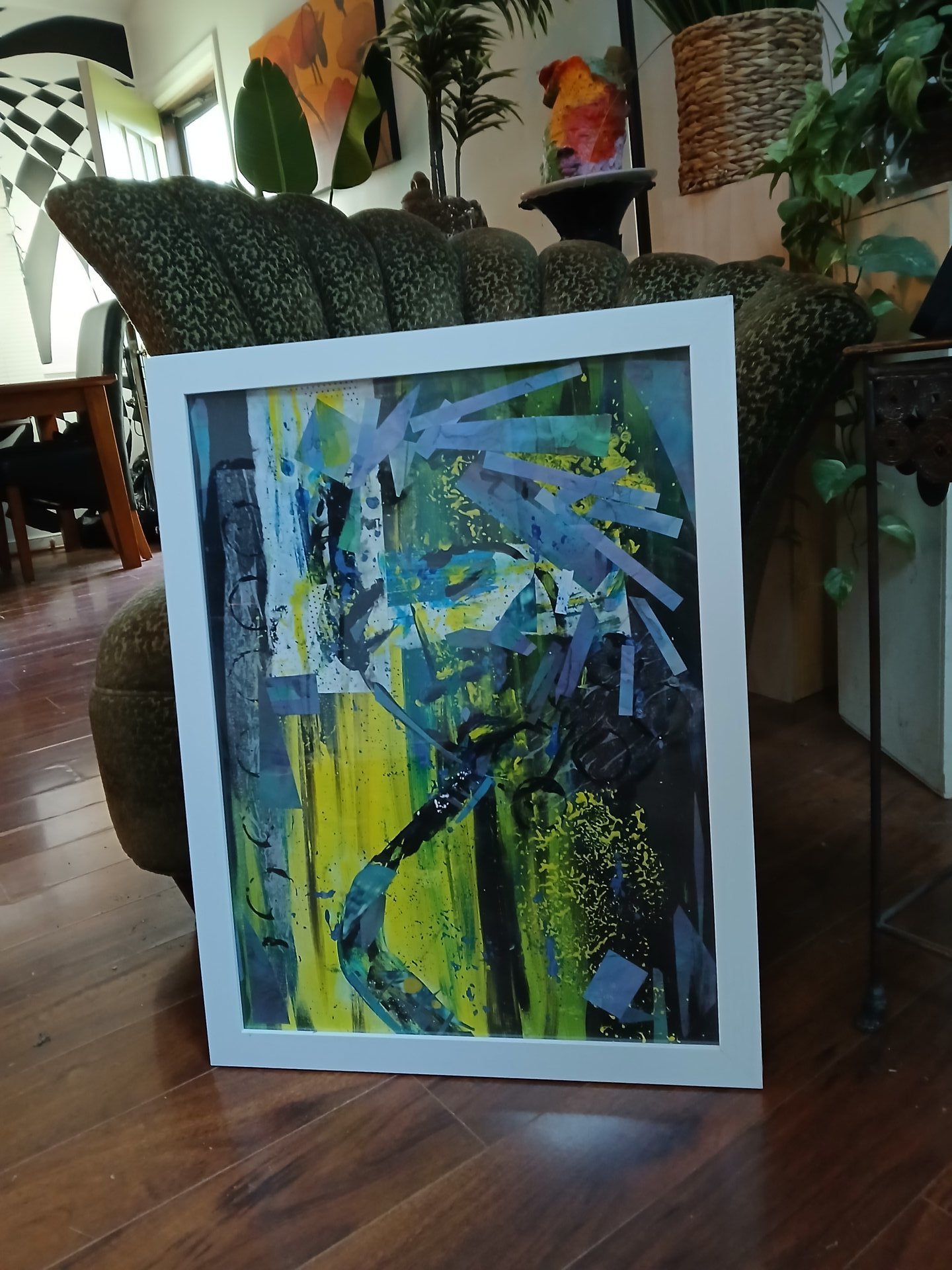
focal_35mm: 26
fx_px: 953
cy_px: 635
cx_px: 476
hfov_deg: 53.1
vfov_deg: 67.3
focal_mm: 3.98
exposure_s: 1/24
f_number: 1.8
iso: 500
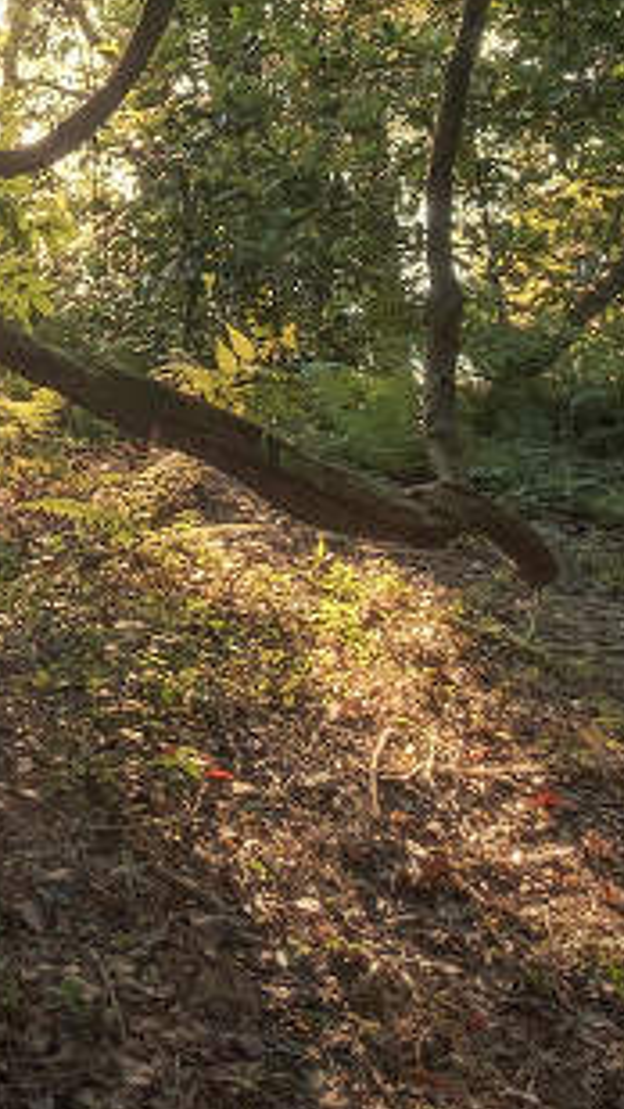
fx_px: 1675
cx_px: -699
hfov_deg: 15.6
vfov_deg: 29.1
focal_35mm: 57
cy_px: -357
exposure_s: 1/35
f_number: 11
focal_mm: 8
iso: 500
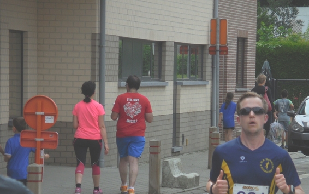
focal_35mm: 337
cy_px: 117
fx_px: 2839
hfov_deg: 6.2
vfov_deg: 3.9
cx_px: 162
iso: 125
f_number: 6.3
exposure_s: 1/500
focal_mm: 54
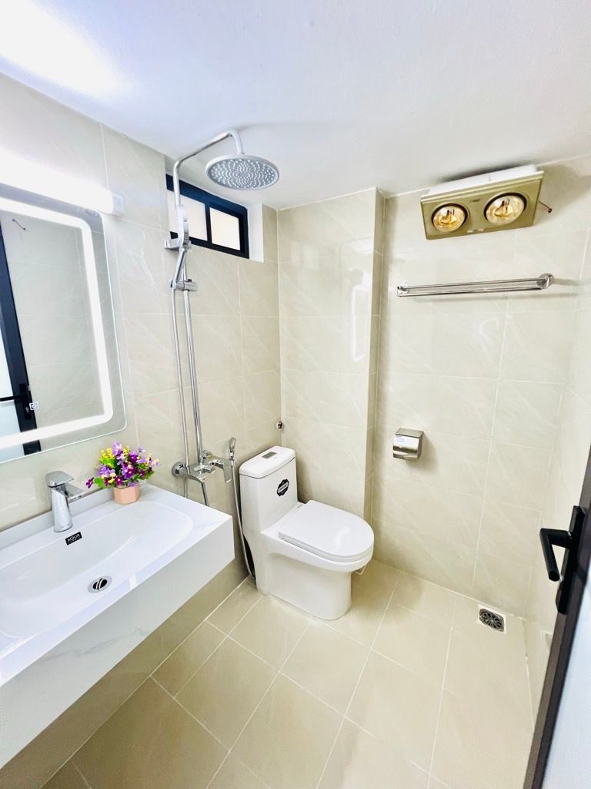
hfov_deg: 89.9
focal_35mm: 13
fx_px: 296
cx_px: 296
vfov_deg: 106.2
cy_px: 394
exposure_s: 1/100
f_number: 1.8
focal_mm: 1.57
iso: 200
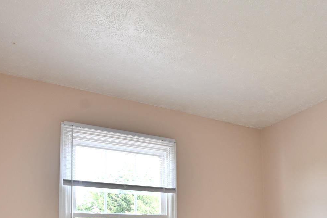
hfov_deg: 55.3
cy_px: 214
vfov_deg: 36.3
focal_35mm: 33
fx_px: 300
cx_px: 233
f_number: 5
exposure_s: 1/60
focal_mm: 16
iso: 280
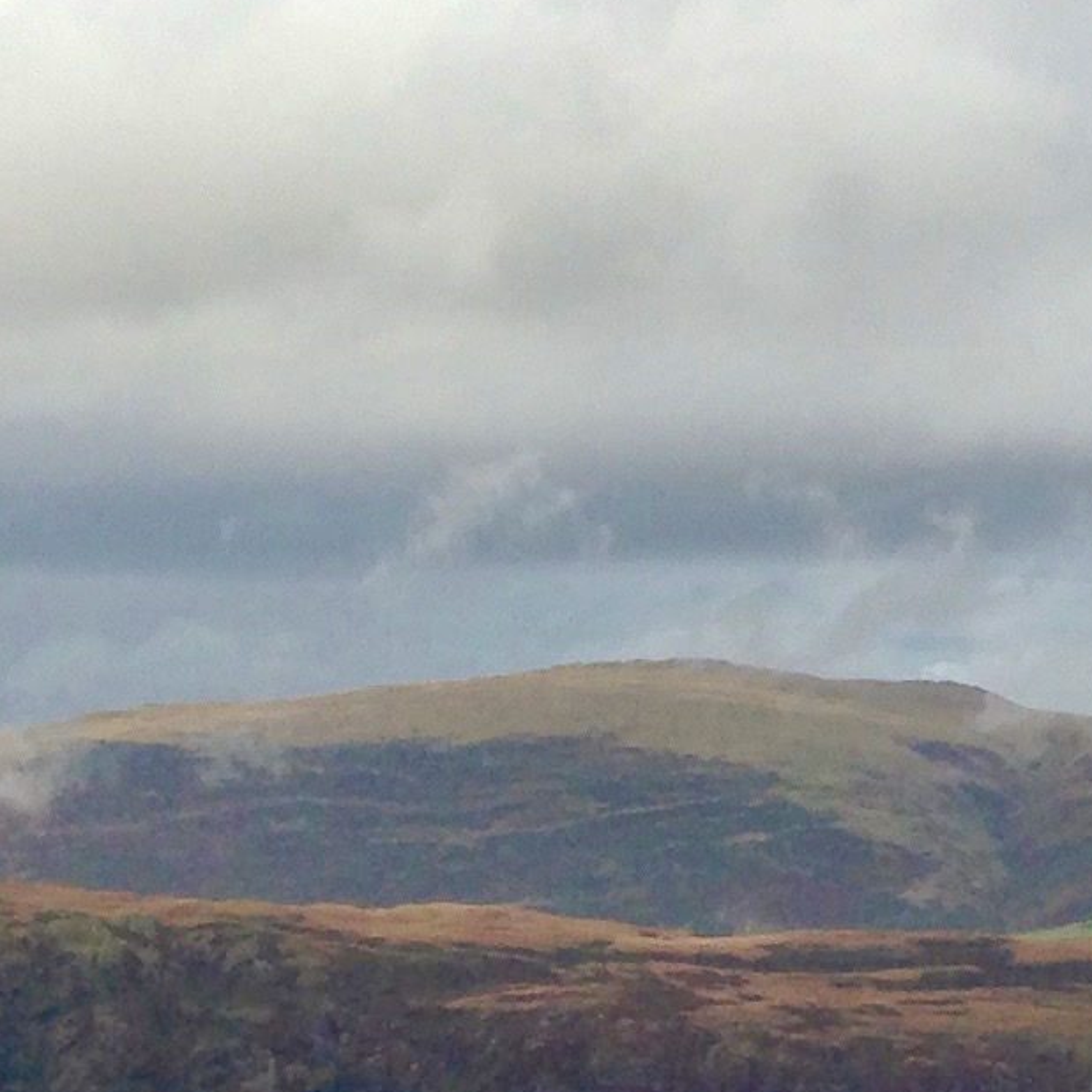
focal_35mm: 154
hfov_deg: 11.0
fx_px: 5496
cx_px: 1569
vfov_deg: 11.3
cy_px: 765
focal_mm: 4.12
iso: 50
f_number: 2.4
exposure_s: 1/1748
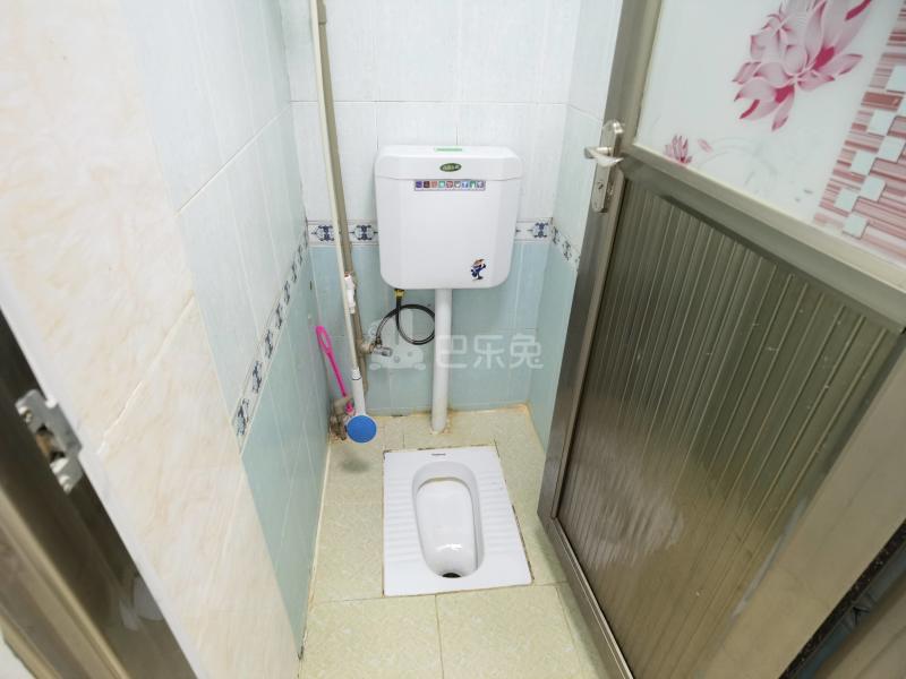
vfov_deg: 71.6
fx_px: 471
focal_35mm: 18
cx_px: 453
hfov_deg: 87.8
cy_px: 340
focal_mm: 4.4
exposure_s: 1/50
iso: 400
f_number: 1.8
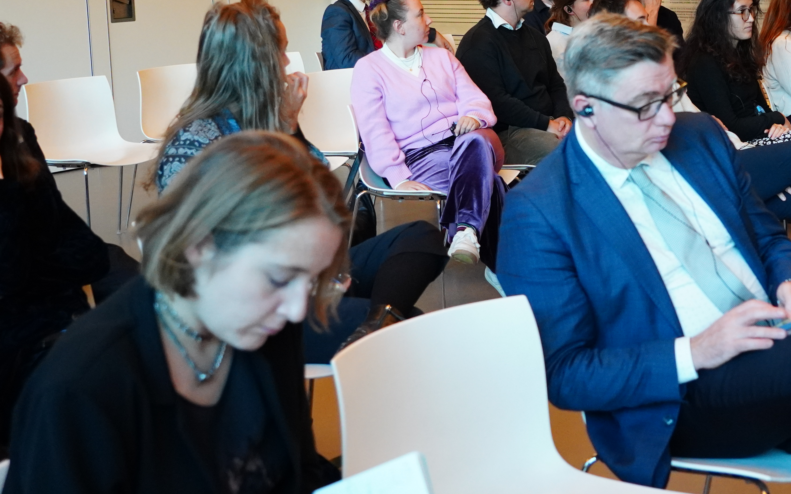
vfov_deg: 18.9
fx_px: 1470
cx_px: 610
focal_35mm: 68
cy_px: 114
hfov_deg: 29.6
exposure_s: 1/250
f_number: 2.8
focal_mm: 25.1
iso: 2500
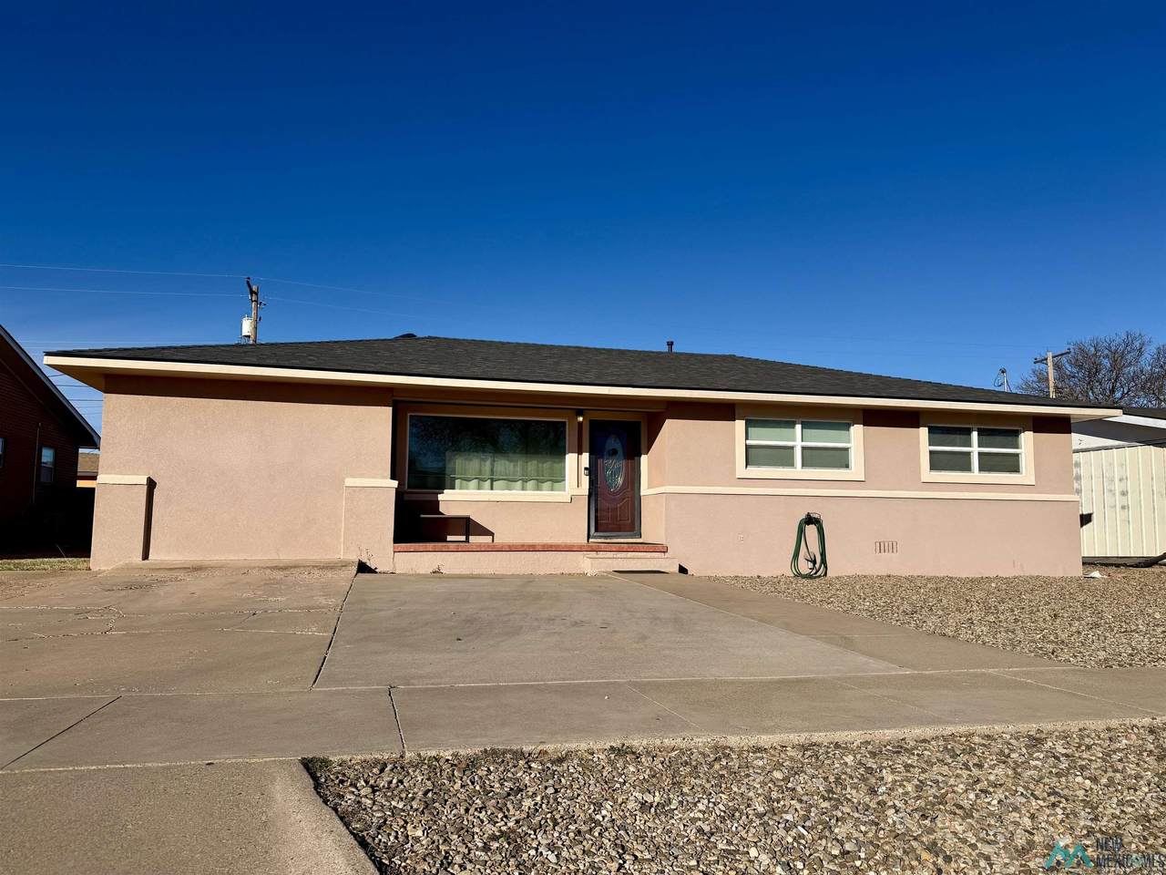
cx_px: 583
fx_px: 808
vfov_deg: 56.8
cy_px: 438
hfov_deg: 71.6
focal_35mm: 24
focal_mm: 6.76
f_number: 1.78
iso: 80
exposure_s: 1/9091
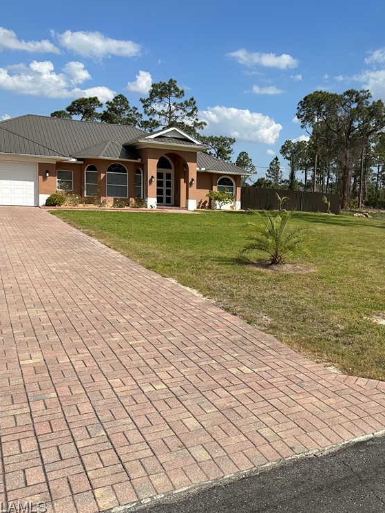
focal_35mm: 33
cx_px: 315
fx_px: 489
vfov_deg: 55.3
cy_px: 254
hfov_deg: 40.9
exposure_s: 1/6211
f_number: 1.78
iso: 80
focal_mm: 6.86
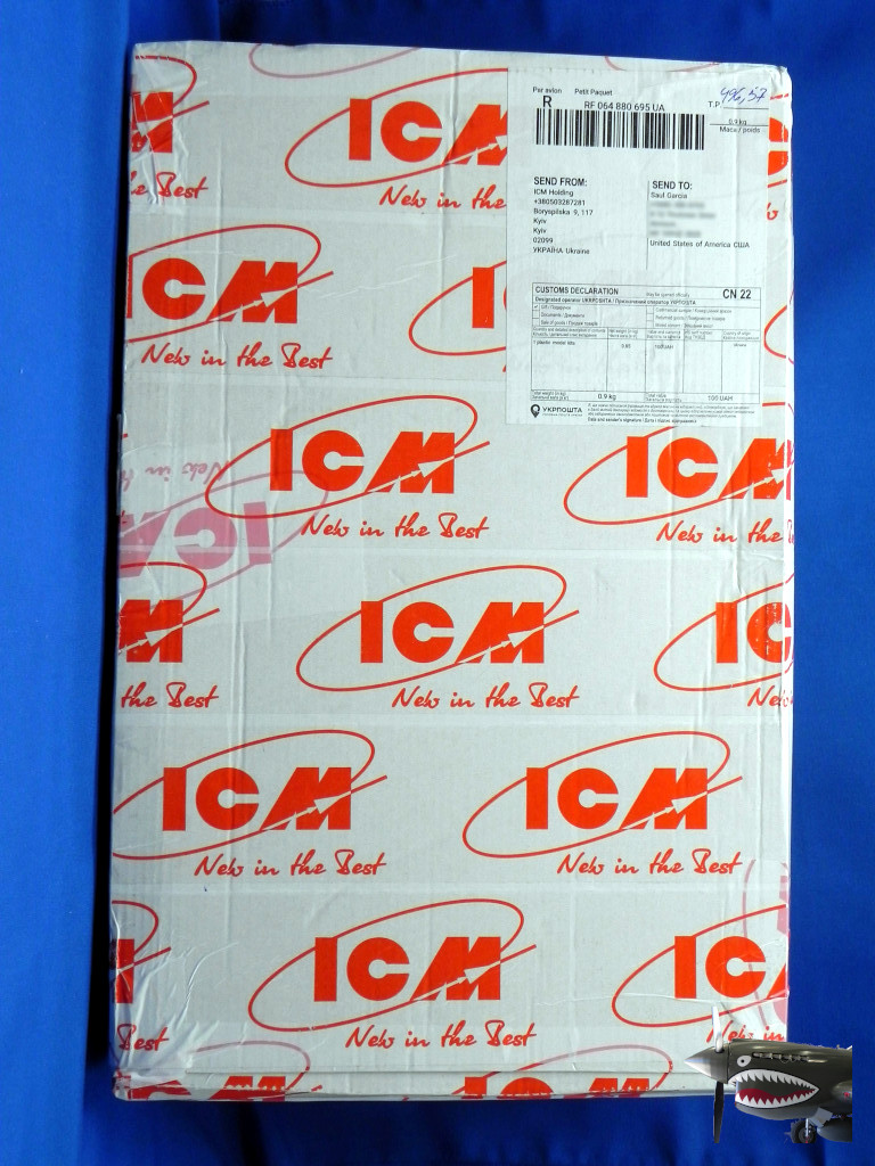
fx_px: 1382
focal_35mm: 41
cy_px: 583
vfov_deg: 45.8
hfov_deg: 35.1
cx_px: 438
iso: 160
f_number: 4
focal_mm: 7.3
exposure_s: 1/150
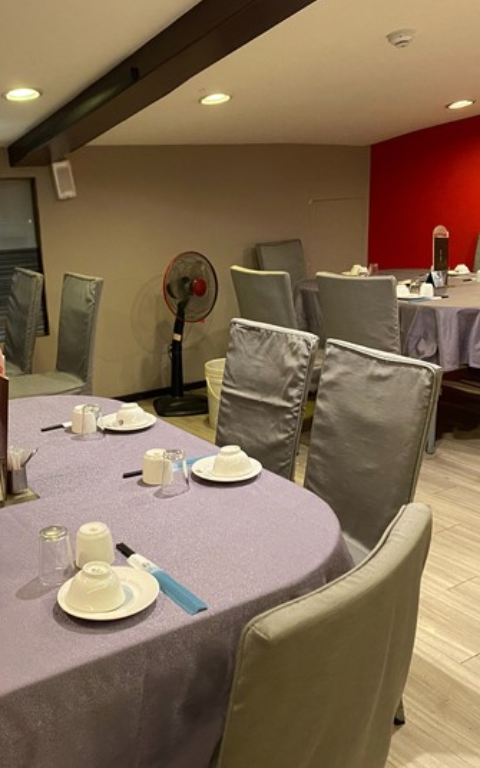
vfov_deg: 52.7
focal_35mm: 37
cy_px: 383
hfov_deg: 34.3
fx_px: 774
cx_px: 192
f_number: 1.8
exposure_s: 1/60
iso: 400
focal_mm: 4.25
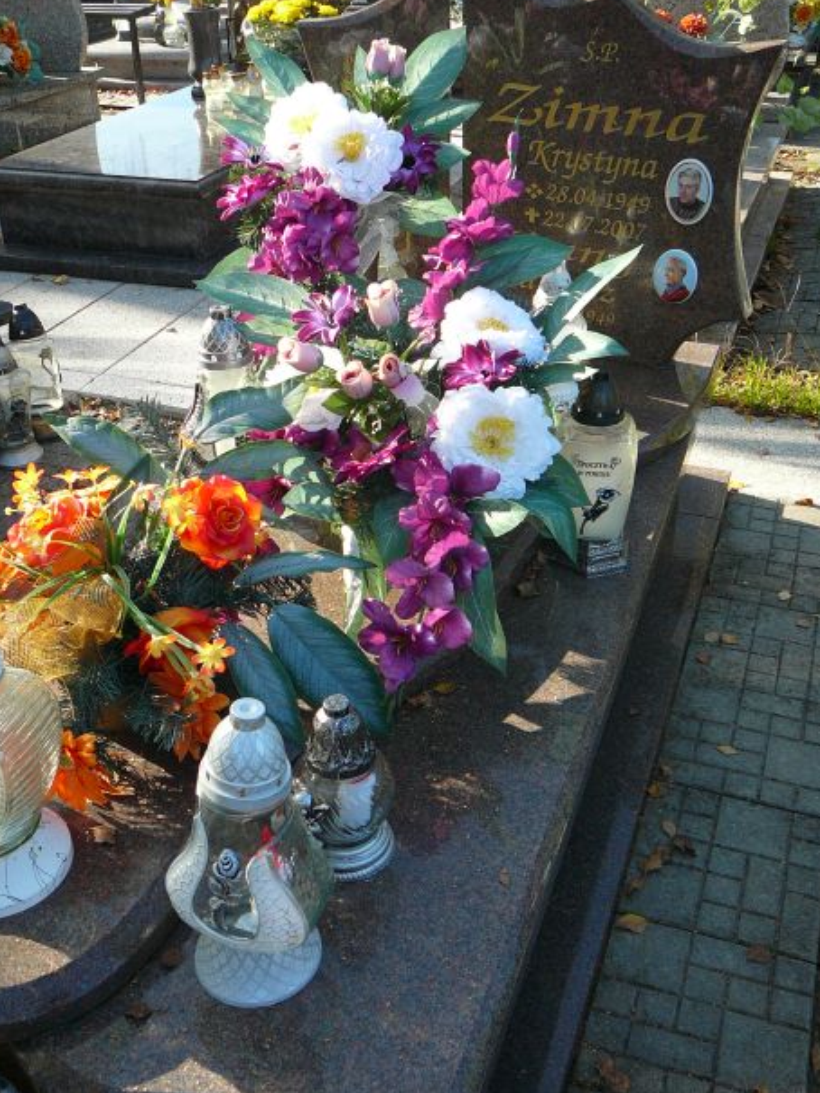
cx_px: 399
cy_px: 549
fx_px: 1168
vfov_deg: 50.1
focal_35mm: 37
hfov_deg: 38.7
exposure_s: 1/250
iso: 80
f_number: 2.8
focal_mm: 5.2
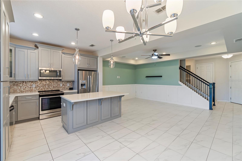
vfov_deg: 77.3
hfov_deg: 100.4
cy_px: 80
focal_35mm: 15
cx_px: 121
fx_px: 101
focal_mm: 10
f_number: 6.3
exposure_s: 1/8
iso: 400
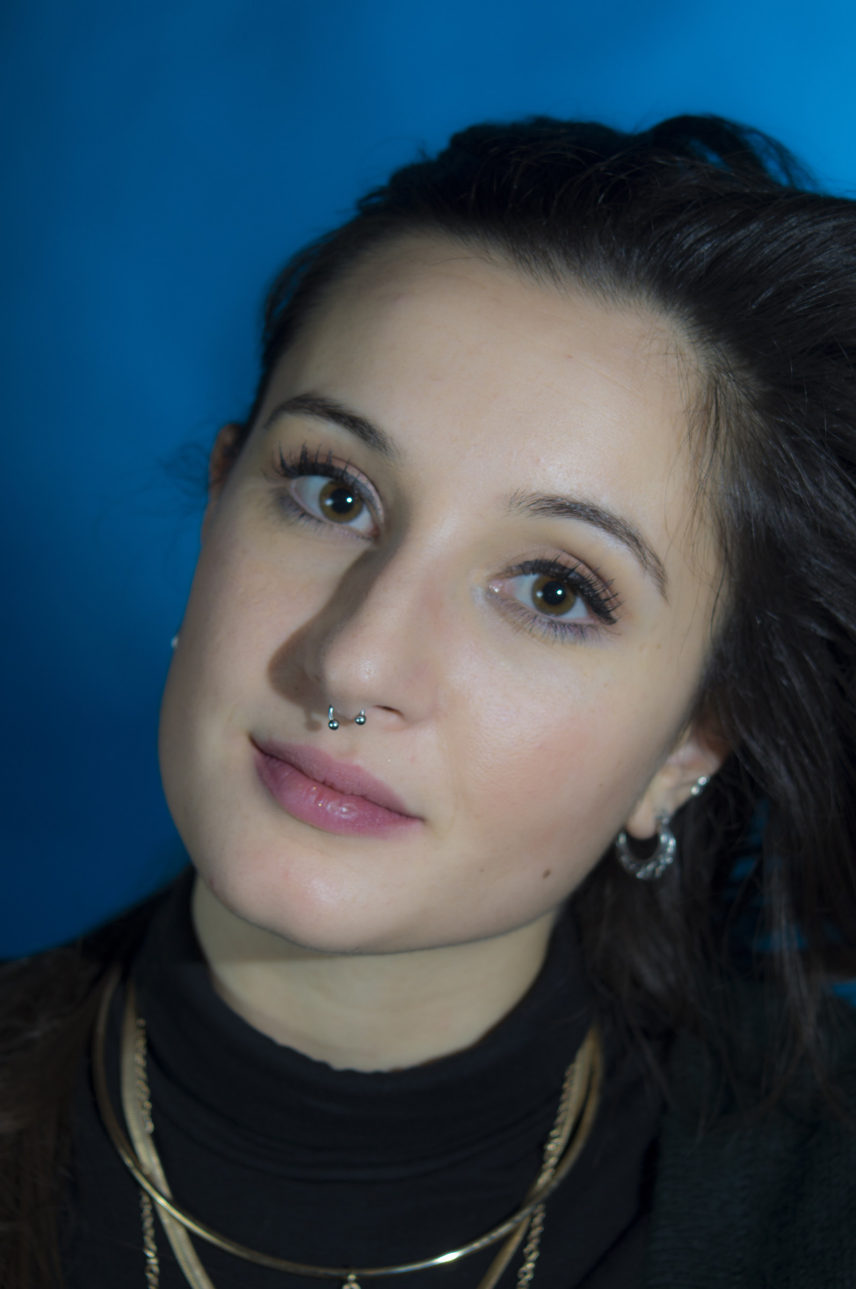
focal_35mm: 105
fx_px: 3754
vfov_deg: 19.5
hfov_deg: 13.0
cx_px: 428
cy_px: 644
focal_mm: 70
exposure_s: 1/125
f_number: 5
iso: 100
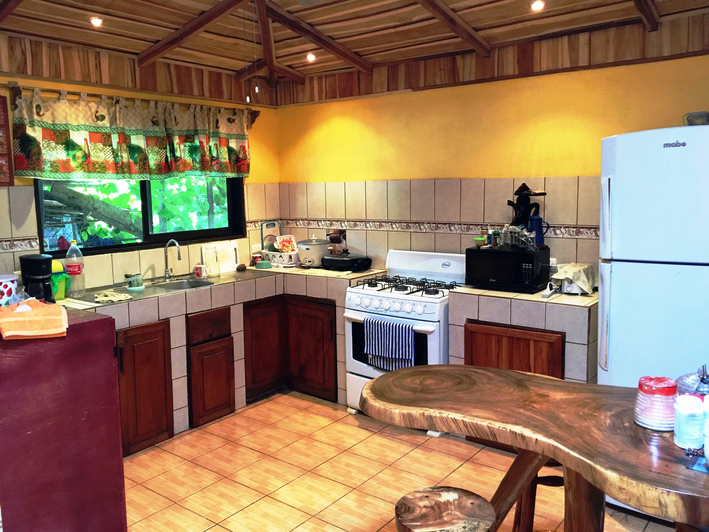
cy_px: 266
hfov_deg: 61.7
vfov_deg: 48.2
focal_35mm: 29
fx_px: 594
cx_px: 354
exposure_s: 1/15
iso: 100
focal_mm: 4.15
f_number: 2.2
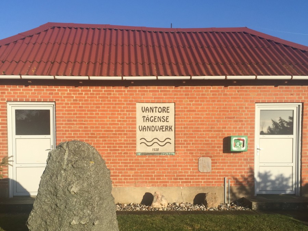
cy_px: 116
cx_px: 154
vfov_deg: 48.2
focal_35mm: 29
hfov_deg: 61.7
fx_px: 258
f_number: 2.2
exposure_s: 1/1883
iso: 32
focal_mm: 4.15
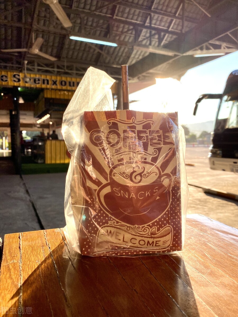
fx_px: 238
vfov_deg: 67.3
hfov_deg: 53.1
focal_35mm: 26
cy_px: 158
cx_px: 119
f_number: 1.8
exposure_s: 1/729
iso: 32
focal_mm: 4.25
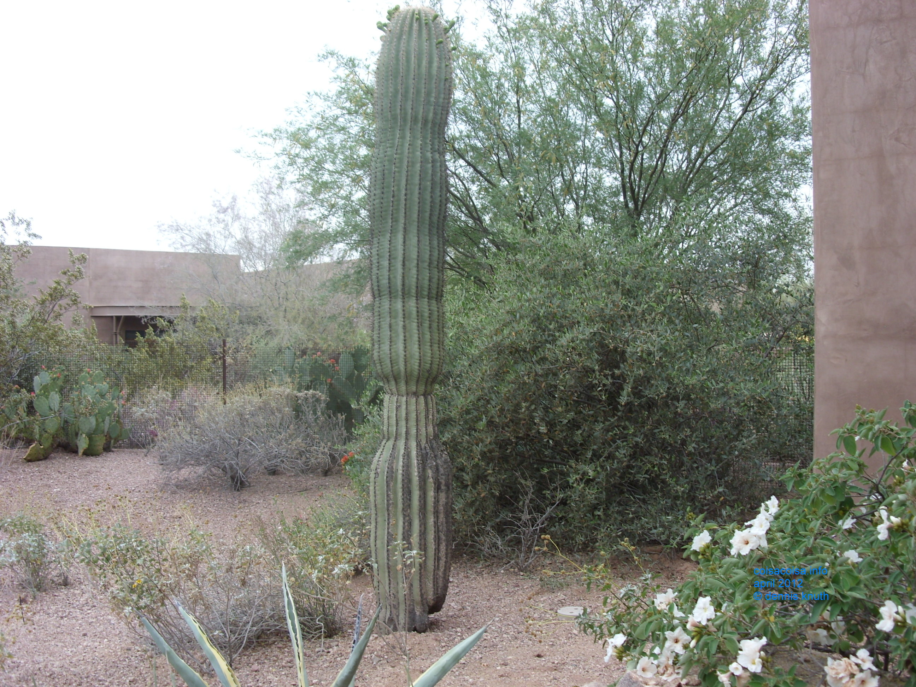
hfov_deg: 49.0
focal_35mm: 38
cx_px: 458
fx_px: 1006
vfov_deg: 37.7
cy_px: 344
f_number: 2.8
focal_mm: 6.3
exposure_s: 1/52
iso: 50
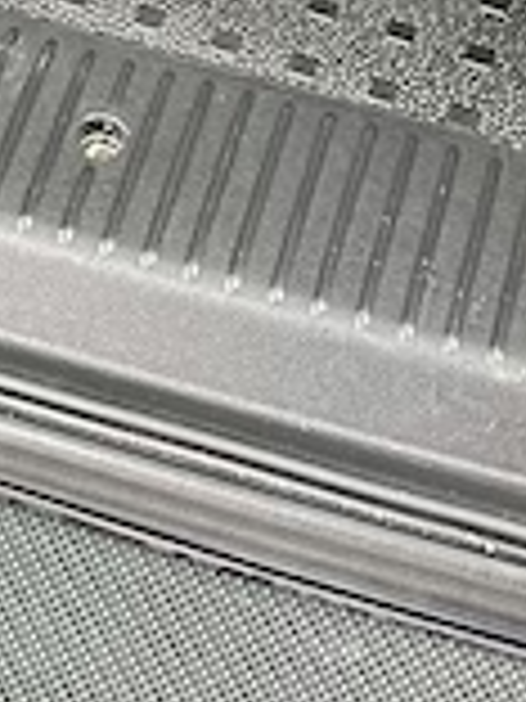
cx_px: -301
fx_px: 3201
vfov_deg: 9.7
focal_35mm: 158
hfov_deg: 9.1
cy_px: -1382
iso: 250
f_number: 1.78
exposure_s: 1/60
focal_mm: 6.86
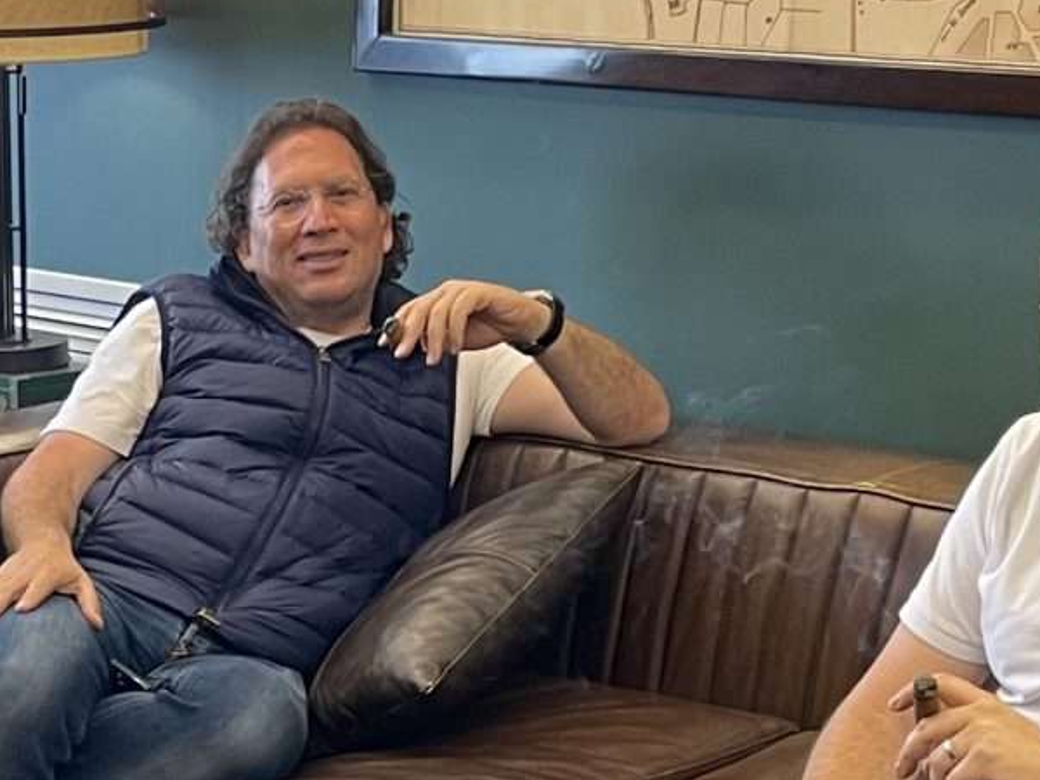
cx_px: 54
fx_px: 3335
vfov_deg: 13.1
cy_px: 842
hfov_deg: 17.4
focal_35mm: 111
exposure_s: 1/61
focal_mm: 5.1
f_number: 1.6
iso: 125
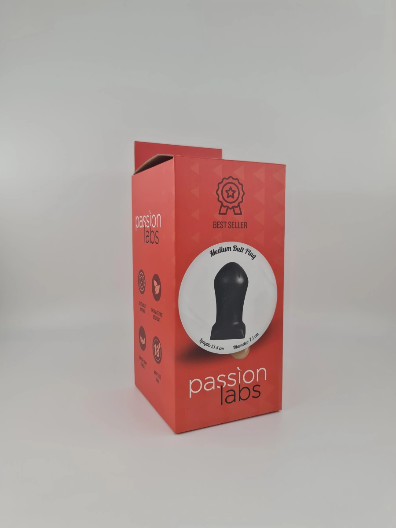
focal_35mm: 25
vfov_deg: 69.4
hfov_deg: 54.9
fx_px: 381
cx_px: 198
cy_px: 264
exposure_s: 1/435
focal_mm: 7
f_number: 1.8
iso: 50
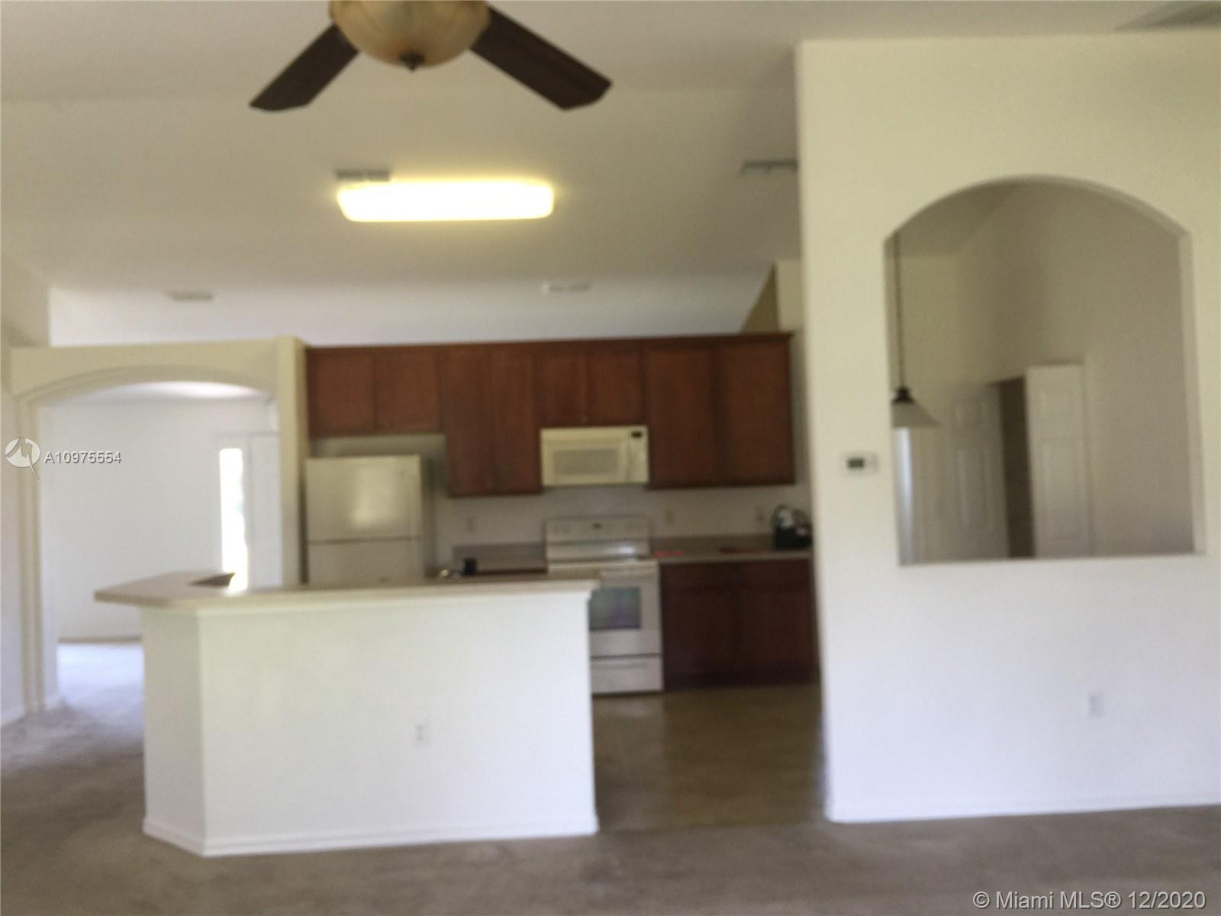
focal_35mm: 29
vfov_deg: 48.2
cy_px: 458
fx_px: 1023
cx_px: 610
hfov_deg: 61.7
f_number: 2.2
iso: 50
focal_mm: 4.15
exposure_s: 1/30
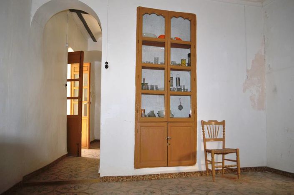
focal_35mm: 27
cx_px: 147
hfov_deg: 67.5
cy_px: 98
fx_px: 220
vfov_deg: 47.8
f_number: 3.5
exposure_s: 1/60
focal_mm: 18
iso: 500
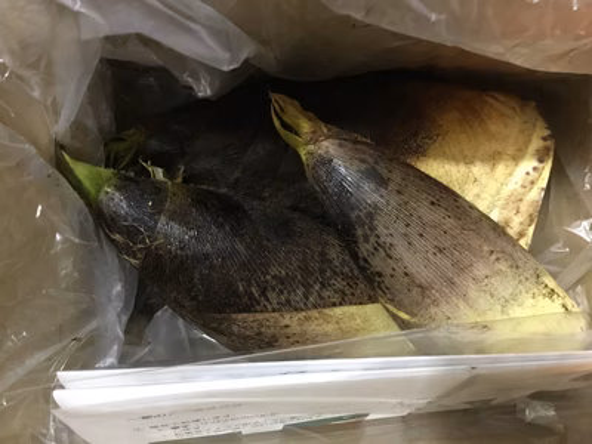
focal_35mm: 31
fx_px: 530
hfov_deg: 58.4
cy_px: 222
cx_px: 296
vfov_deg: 45.4
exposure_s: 1/15
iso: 500
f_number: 2.4
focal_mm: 3.3
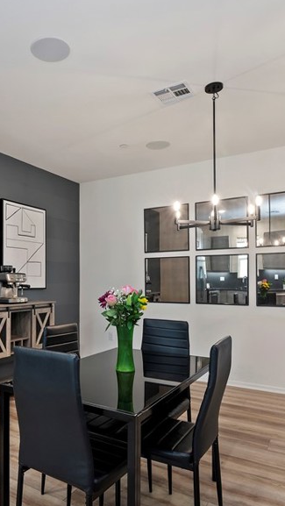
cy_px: 288
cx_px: 68
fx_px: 349
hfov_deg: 42.9
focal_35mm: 26
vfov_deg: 71.5
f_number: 10
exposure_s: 1/2.5
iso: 500
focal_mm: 14
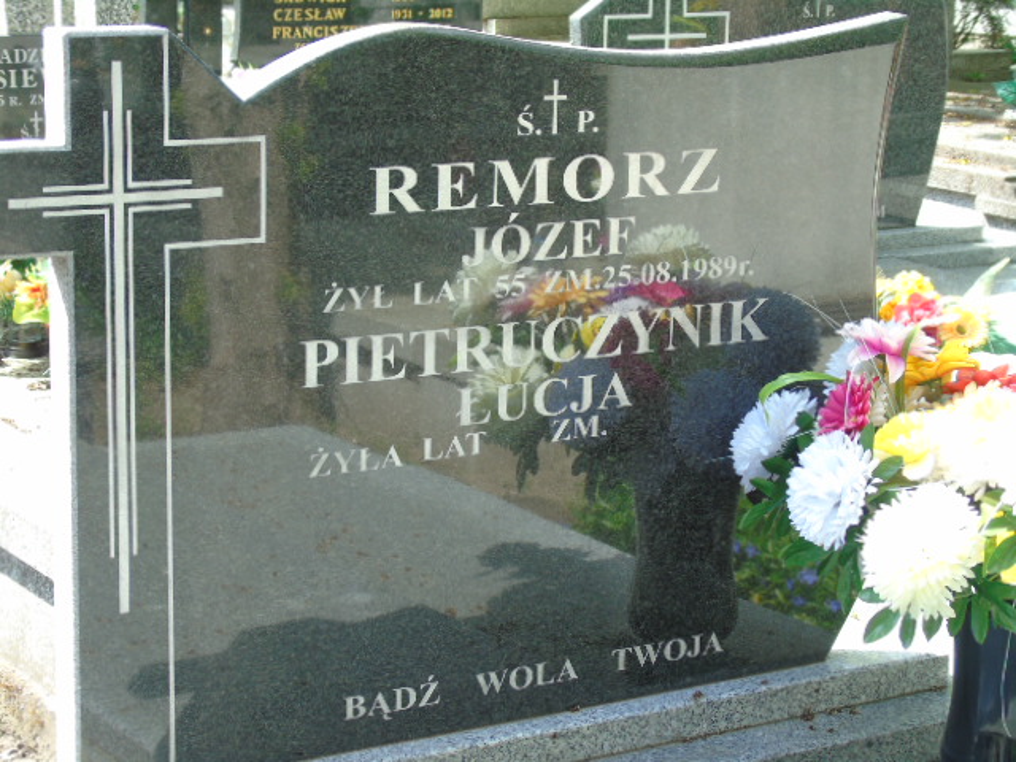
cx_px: 508
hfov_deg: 23.8
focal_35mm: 82
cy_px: 381
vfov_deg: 18.0
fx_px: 2407
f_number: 4.1
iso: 80
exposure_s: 1/100
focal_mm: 15
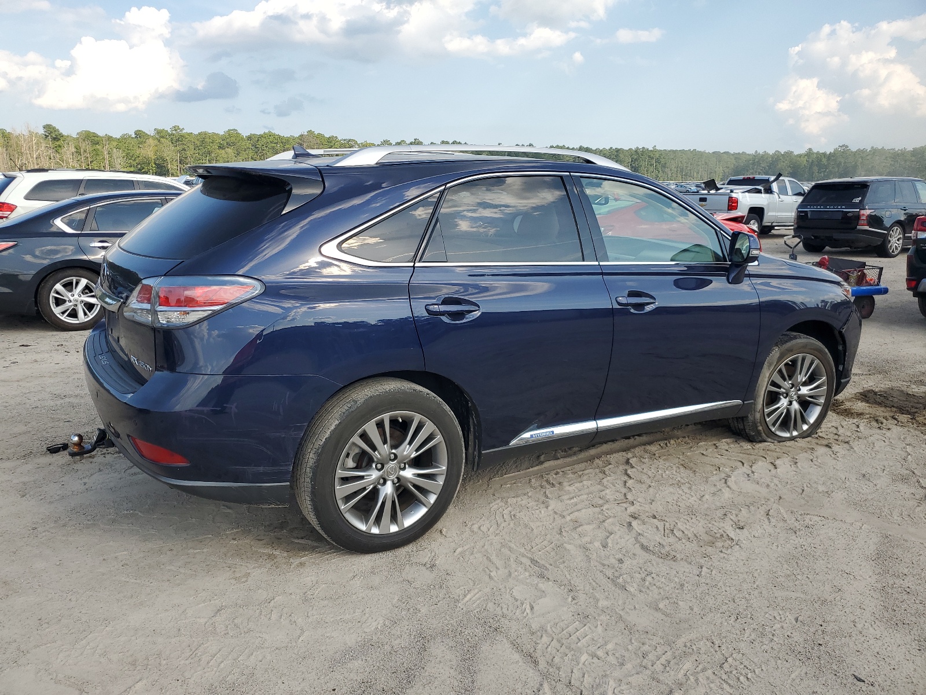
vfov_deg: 53.1
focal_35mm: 26
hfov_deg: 67.3
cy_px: 348
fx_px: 696
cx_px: 463
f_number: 1.5
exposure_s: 1/1429
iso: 50
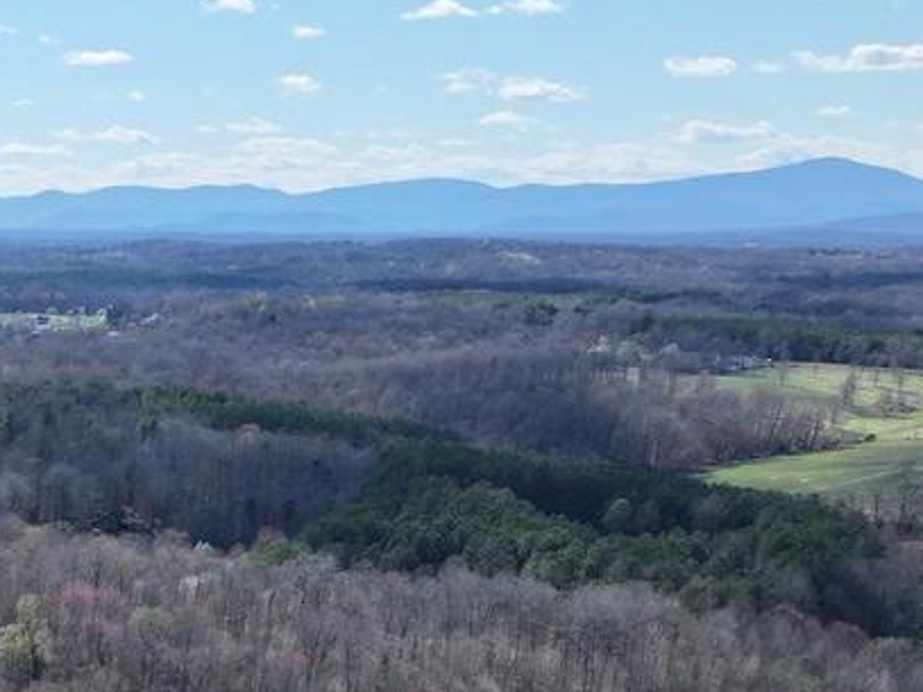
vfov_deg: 16.1
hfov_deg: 19.3
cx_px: -571
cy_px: 993
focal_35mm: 85
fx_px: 2266
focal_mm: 12.29
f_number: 2.8
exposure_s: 1/3200
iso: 350
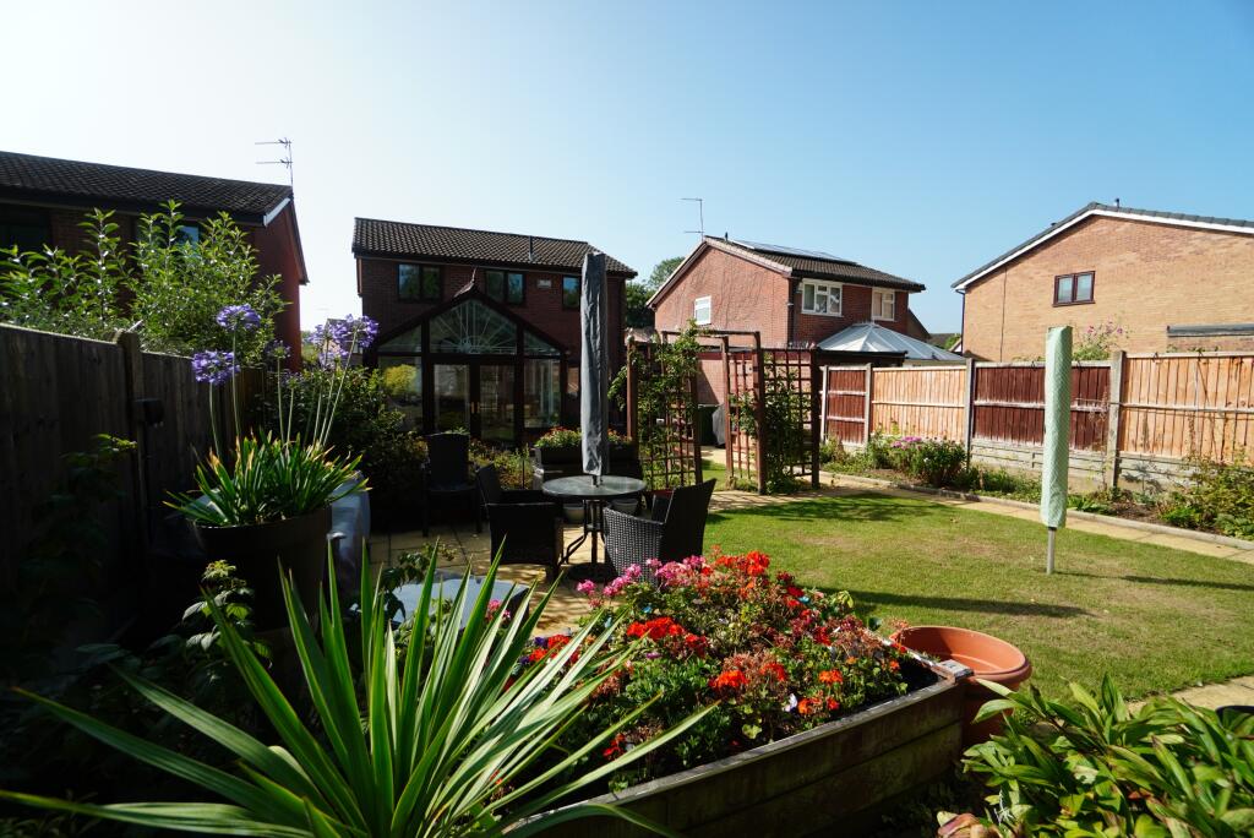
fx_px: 523
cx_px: 627
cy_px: 419
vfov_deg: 77.4
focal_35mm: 15
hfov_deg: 100.4
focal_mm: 10
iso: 500
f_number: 4
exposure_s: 1/2500
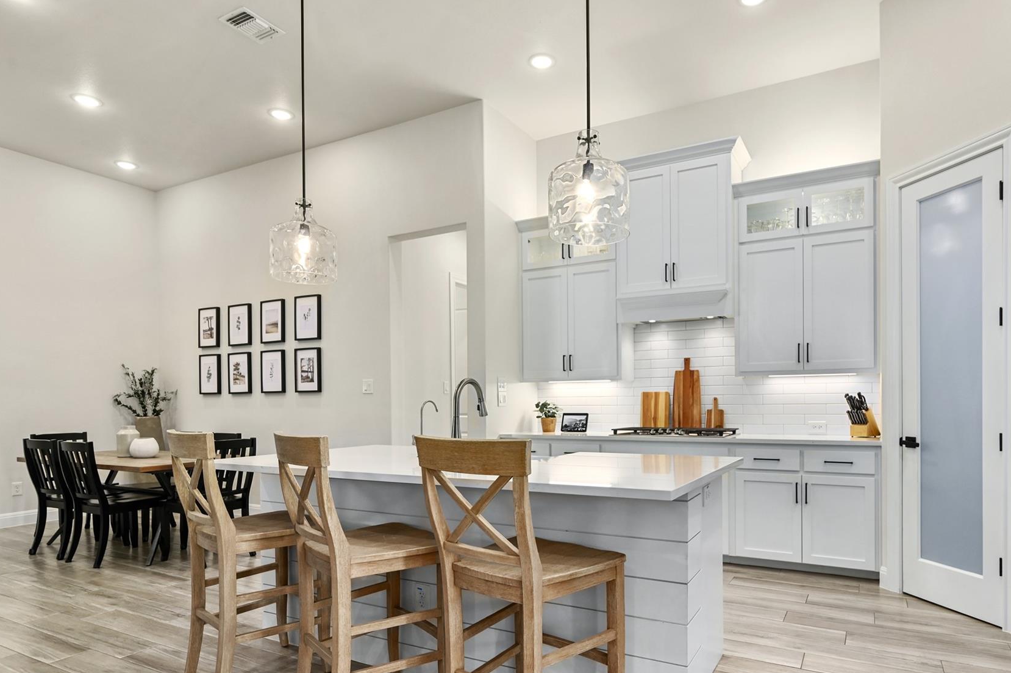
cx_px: 562
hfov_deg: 80.9
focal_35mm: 21
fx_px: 589
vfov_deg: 58.9
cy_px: 405
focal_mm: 17
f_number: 8
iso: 800
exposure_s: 1/13
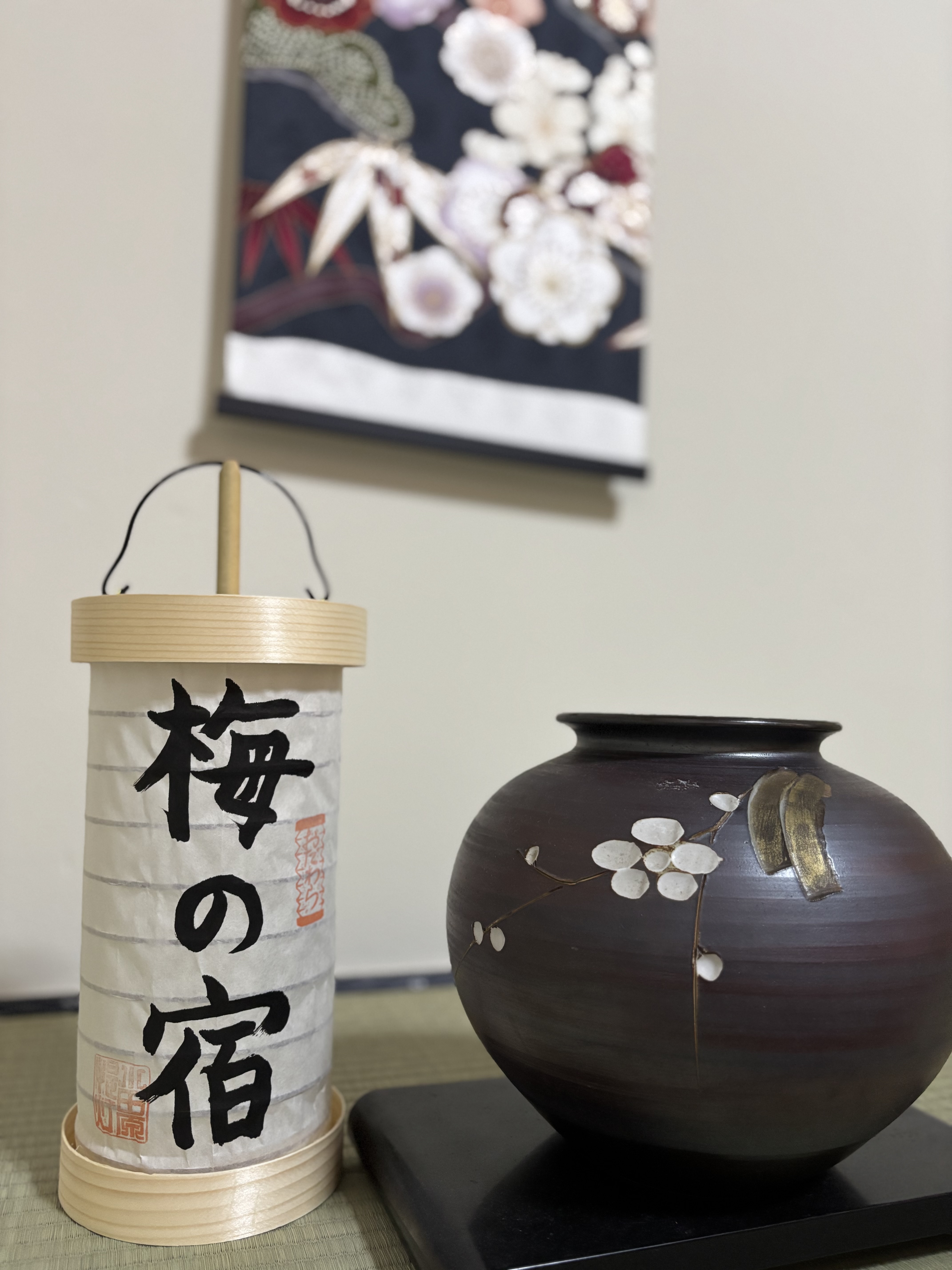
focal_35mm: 26
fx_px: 953
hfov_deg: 53.1
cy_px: 635
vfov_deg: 67.3
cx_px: 476
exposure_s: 1/50
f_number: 1.6
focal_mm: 5.96
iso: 500
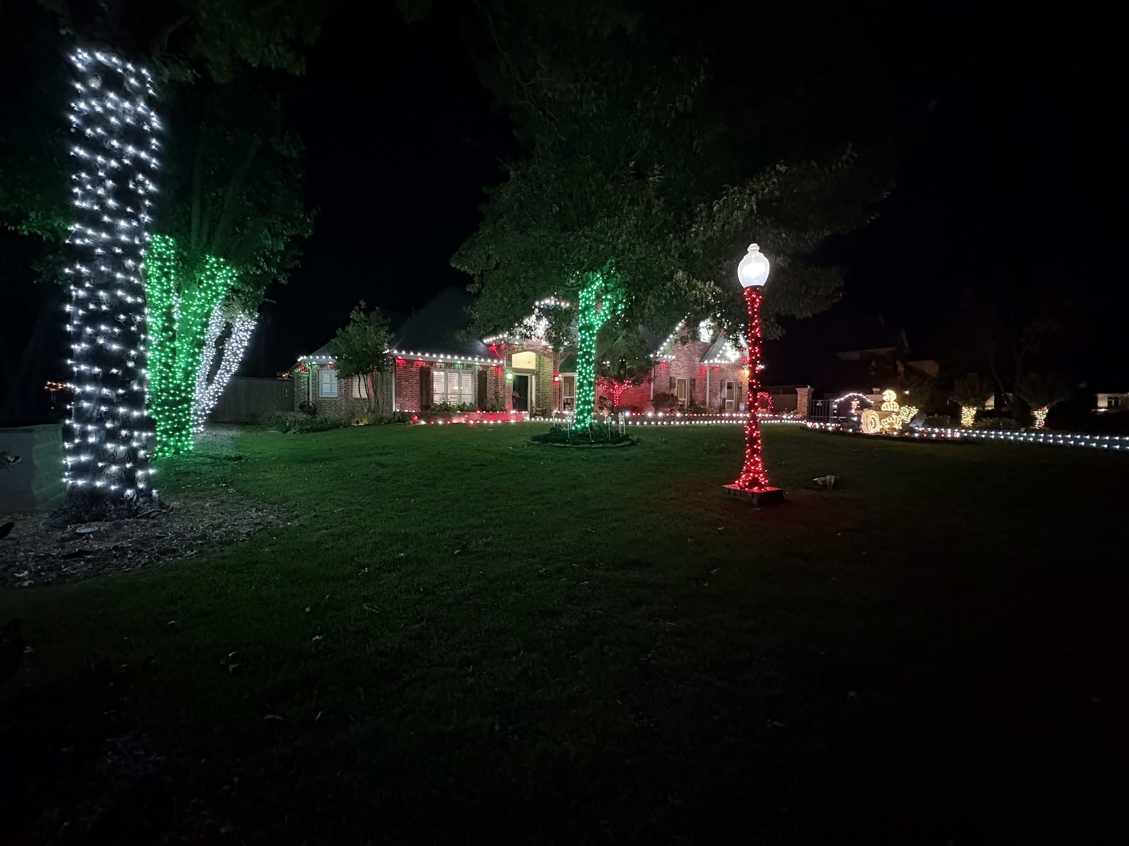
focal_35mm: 14
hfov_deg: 102.1
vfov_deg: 85.7
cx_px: 564
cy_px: 423
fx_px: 457
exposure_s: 1/30
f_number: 2.2
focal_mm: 2.22
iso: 1600
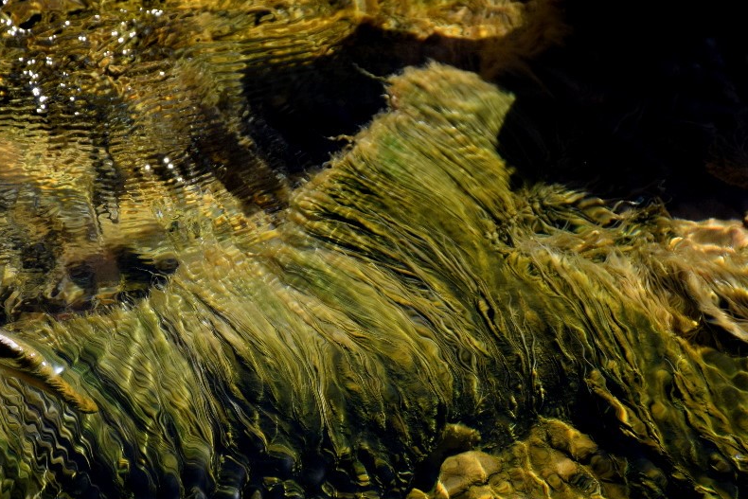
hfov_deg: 6.8
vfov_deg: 4.5
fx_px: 6296
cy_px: 292
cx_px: 288
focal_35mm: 303
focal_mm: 140
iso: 400
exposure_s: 1/1250
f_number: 5.6
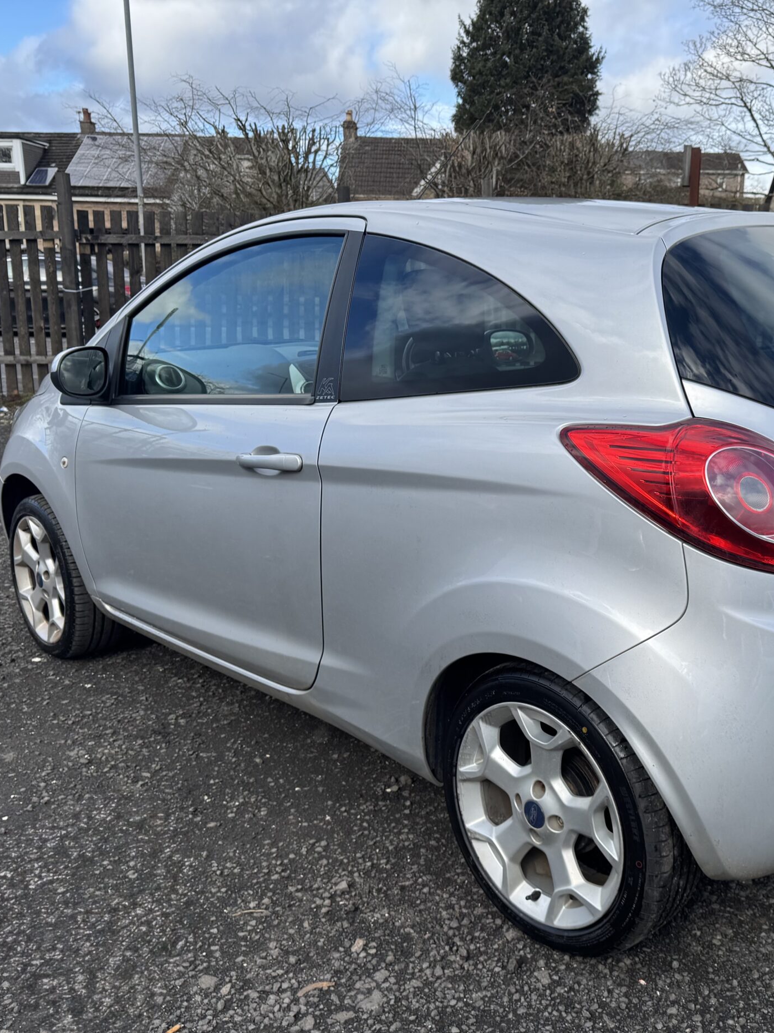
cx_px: 544
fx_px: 984
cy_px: 532
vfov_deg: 55.3
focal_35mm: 33
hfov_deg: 42.1
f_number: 1.78
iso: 80
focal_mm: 6.76
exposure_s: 1/2506
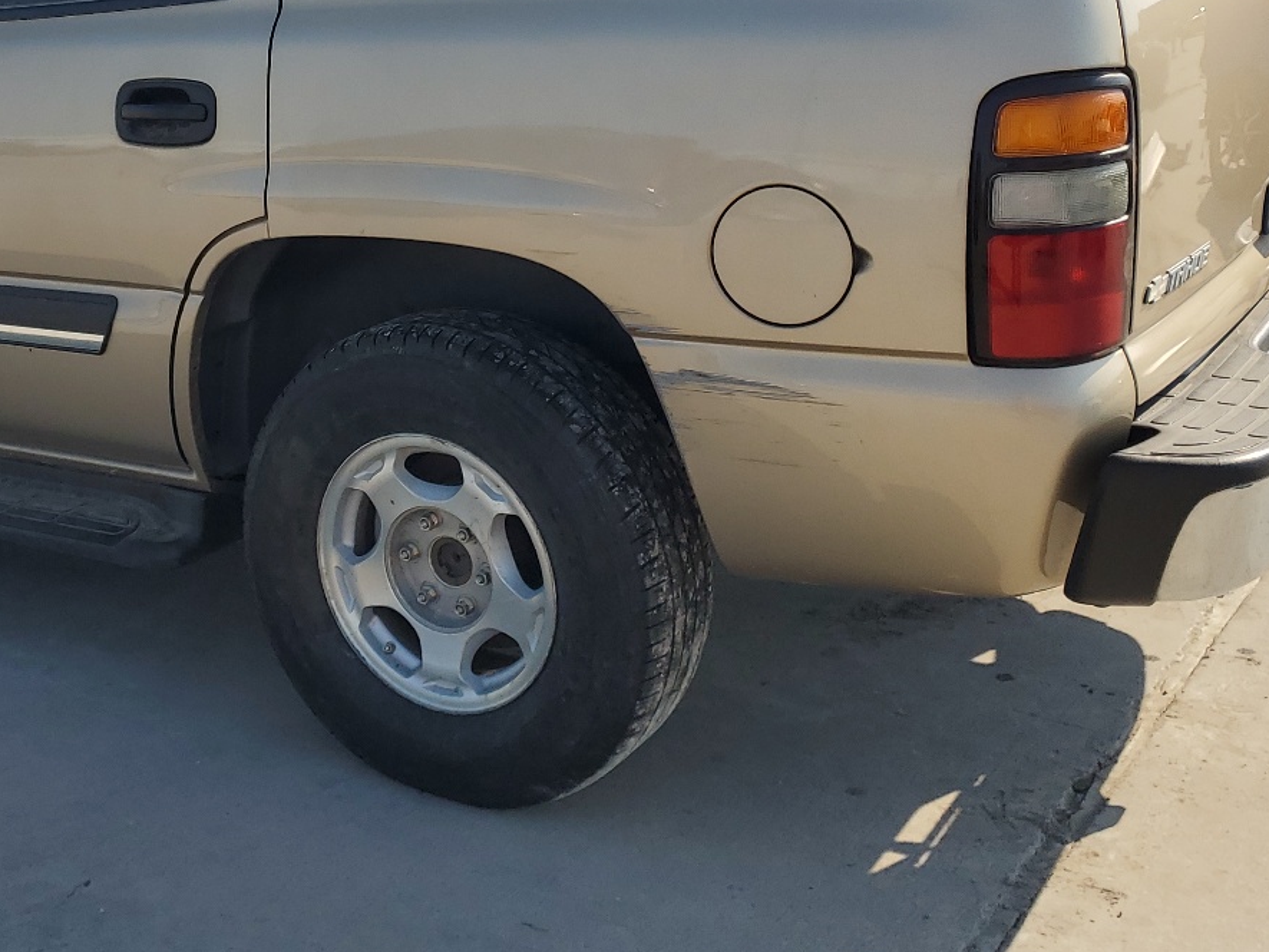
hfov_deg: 39.5
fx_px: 1723
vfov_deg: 30.1
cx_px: 336
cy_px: 178
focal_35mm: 47
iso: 50
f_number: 1.5
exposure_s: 1/3333
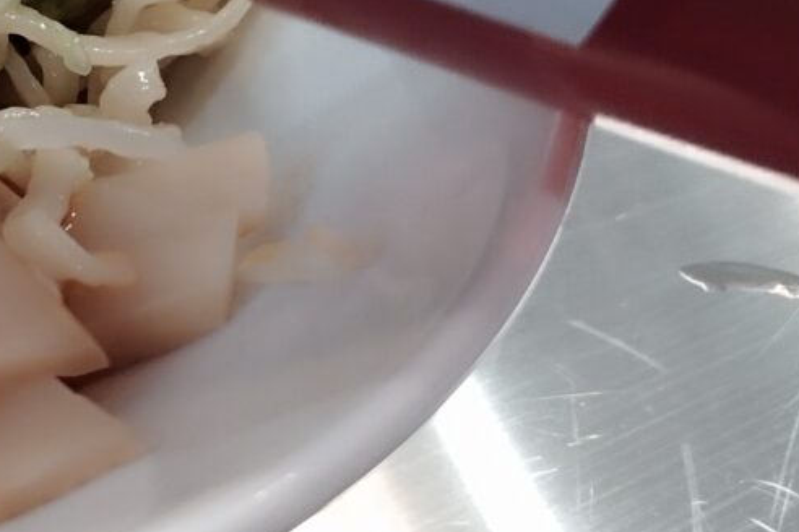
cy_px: -170
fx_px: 1620
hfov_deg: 24.6
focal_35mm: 73
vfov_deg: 17.5
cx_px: -203
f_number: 1.79
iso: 174
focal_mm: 4.7
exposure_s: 1/50
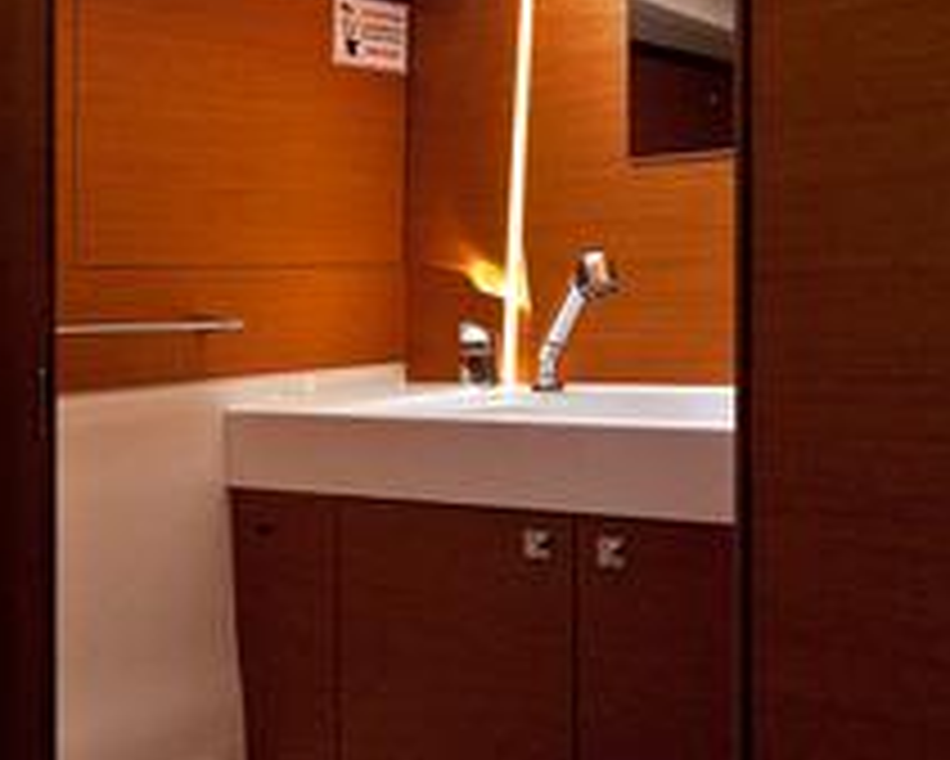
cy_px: 315
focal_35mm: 48
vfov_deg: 31.4
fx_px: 1350
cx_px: 493
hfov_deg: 38.8
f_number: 6.3
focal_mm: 12
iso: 1000
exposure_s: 1/100
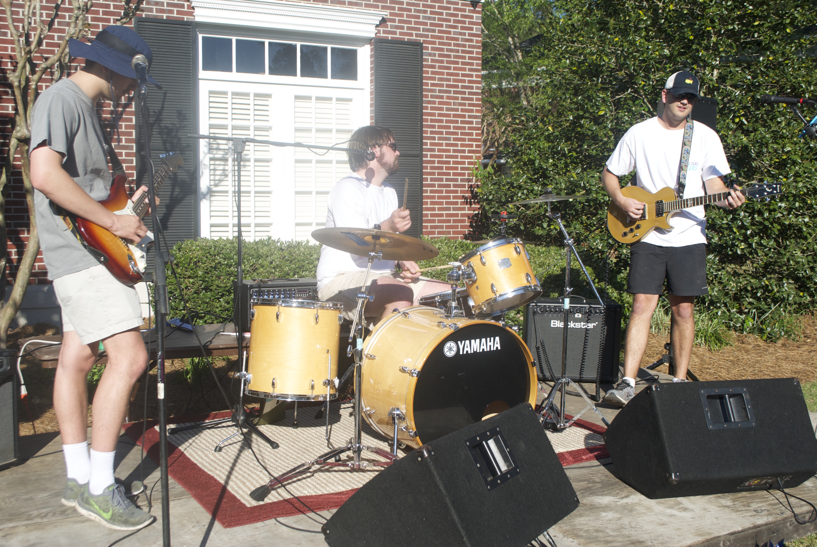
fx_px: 886
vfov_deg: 34.3
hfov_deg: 49.5
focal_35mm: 39
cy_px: 274
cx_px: 408
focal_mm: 26
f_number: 8
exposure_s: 1/250
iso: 100
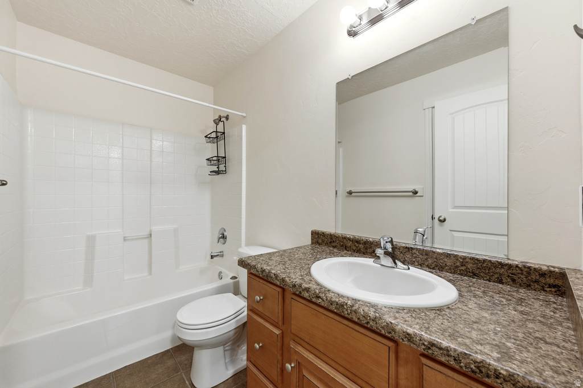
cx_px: 292
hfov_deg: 104.3
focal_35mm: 14
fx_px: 227
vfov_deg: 81.2
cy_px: 194
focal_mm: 14
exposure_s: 1/640
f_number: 8
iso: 800
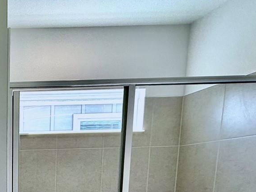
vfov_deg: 31.6
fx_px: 289
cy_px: 223
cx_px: -48
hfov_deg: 37.0
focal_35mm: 39
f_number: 2.2
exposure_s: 1/260
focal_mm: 2.22
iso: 64
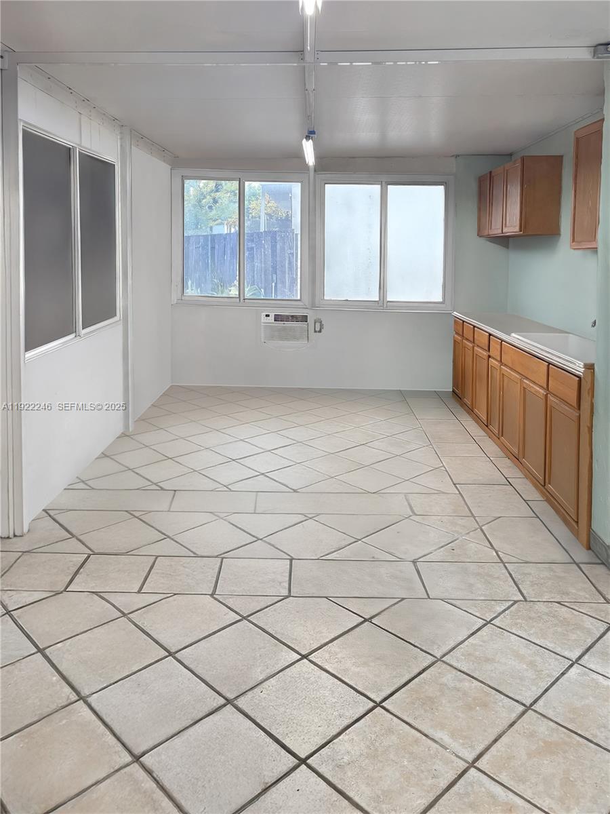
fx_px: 611
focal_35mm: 26
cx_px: 305
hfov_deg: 53.1
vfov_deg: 67.3
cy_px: 407
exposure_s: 1/60
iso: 64
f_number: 1.6
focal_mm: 5.96
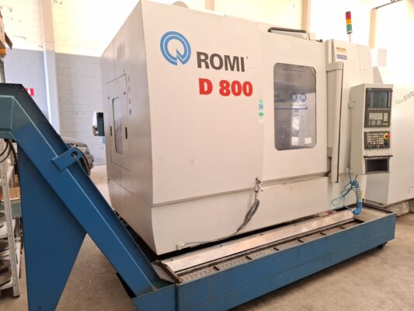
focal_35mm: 23
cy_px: 156
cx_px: 207
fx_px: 275
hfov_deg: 73.9
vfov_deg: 58.9
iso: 250
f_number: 1.8
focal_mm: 5.54
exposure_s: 1/60
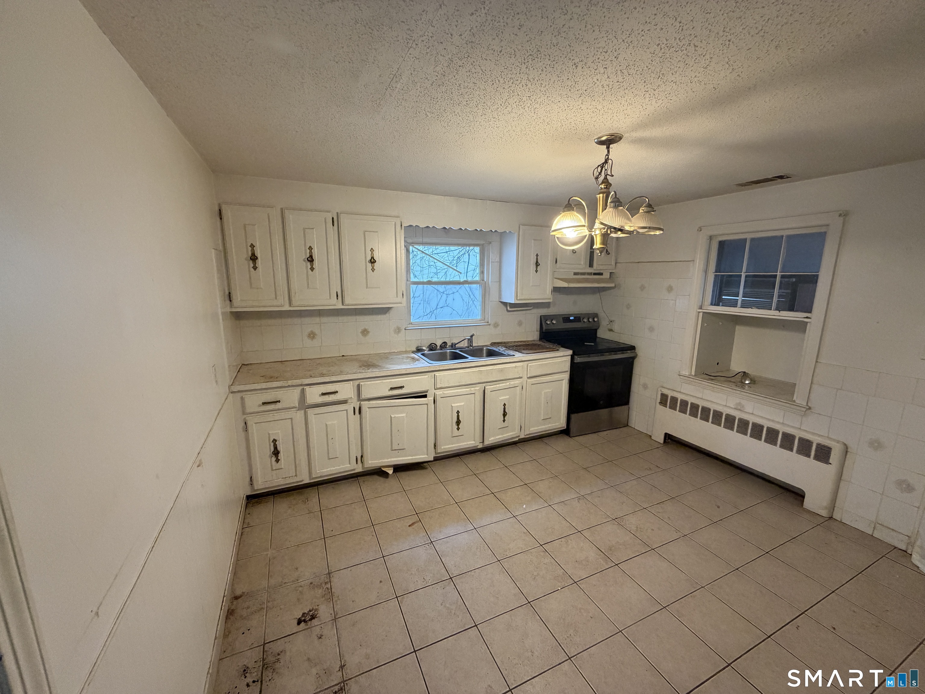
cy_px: 347
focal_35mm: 14
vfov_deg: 85.7
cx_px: 462
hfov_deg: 102.1
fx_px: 374
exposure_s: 1/60
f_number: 2.2
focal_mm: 2.22
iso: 320
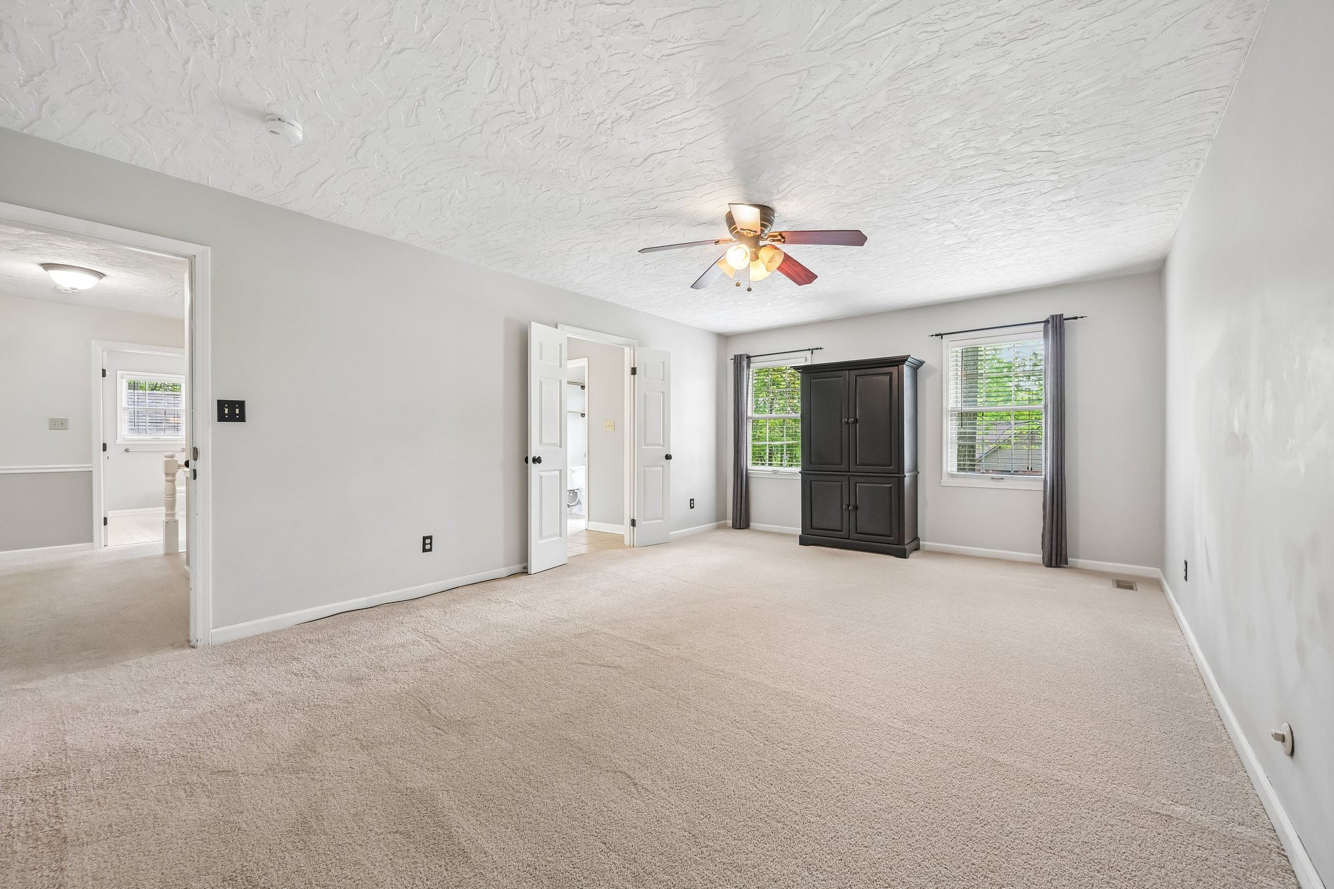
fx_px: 519
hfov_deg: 104.3
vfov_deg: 81.2
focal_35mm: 14
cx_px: 667
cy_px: 444
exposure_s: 1/15
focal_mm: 14
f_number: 8
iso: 360
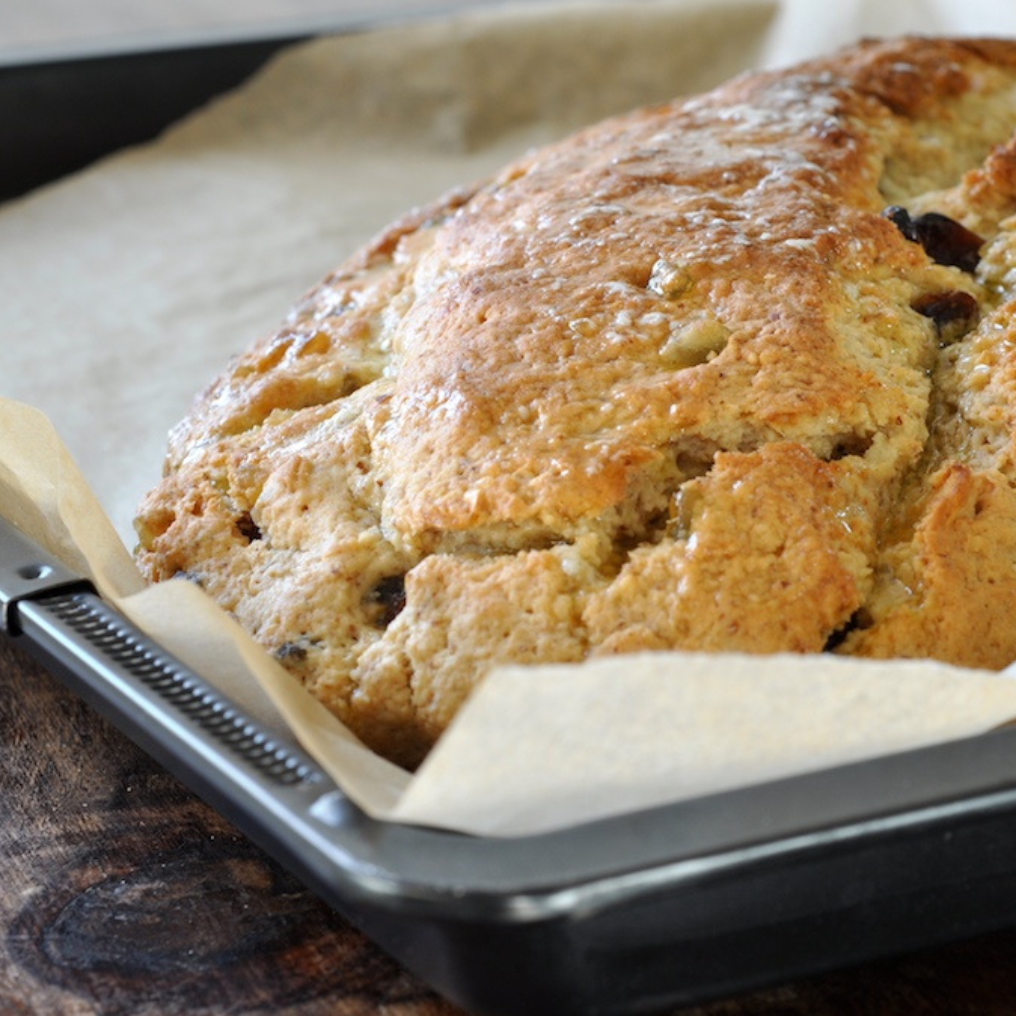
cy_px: 508
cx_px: 712
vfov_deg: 15.0
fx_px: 3852
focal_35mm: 116
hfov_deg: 15.0
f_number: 10
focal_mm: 60
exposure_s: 1/8
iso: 200
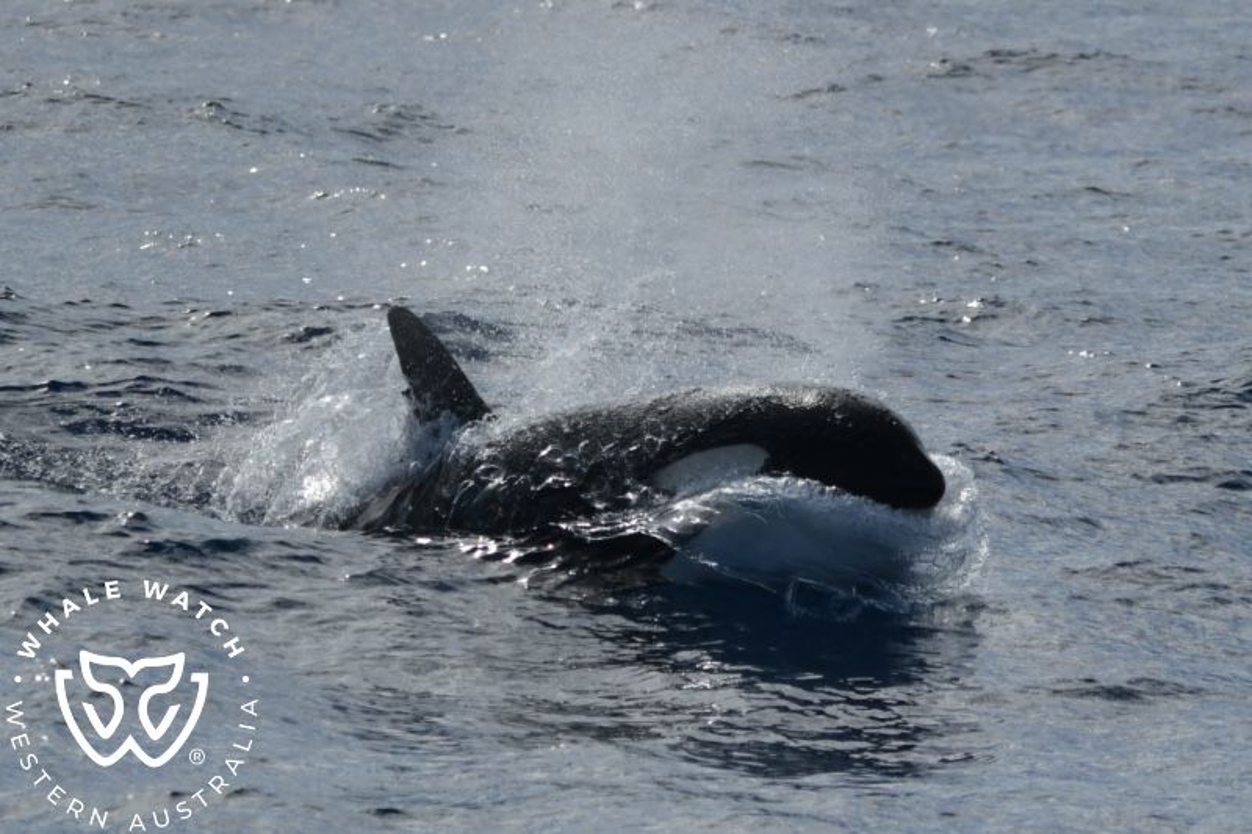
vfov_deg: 5.3
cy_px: 417
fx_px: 9040
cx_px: 626
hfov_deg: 7.9
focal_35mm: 260
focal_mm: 260
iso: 500
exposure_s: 1/8000
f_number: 5.6
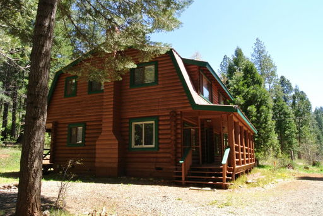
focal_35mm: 27
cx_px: 162
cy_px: 108
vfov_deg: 48.0
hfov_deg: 67.4
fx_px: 242
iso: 400
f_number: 16
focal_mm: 10
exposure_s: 1/60
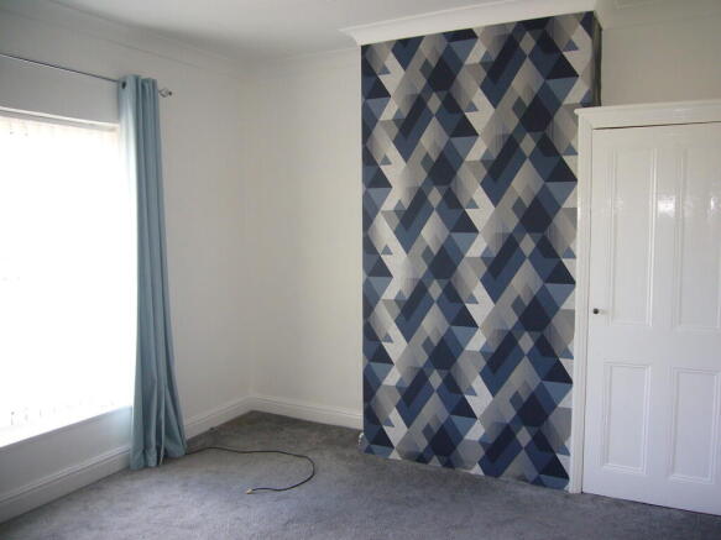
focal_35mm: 28
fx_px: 583
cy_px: 270
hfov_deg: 63.5
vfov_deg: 49.7
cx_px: 360
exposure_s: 1/30
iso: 100
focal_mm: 4.6
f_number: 2.8
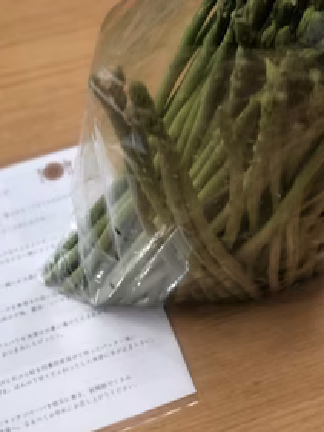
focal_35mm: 74
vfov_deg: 26.3
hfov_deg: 19.9
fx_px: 923
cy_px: 168
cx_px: 201
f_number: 2.4
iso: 80
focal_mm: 6
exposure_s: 1/60
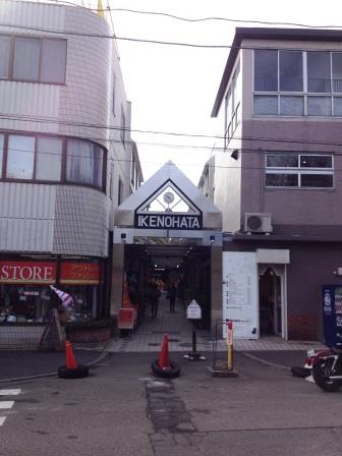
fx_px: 461
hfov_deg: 40.7
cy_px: 228
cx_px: 171
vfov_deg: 52.6
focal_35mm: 35
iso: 50
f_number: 2.4
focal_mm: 4.28
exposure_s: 1/1534
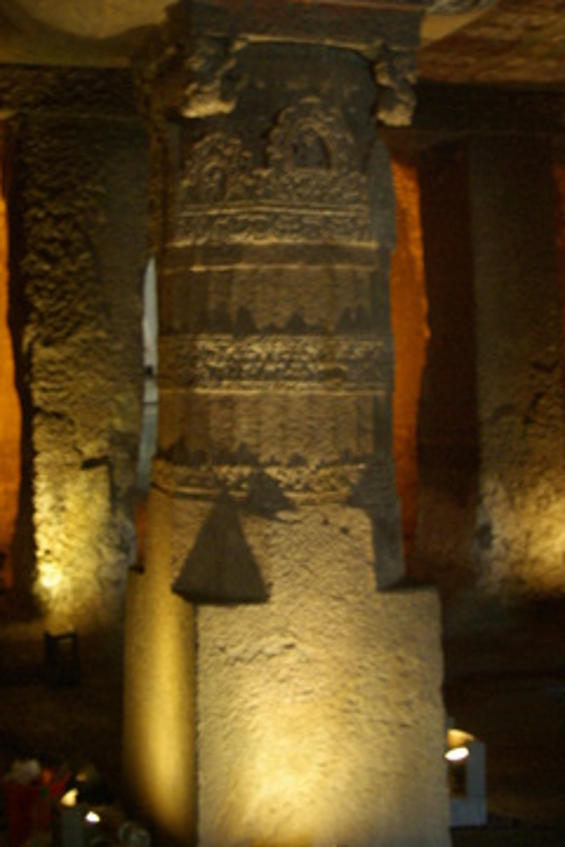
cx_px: 301
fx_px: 1318
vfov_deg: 35.4
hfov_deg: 24.2
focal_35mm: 56
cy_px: 299
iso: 800
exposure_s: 1/3.33
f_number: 4
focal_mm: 28
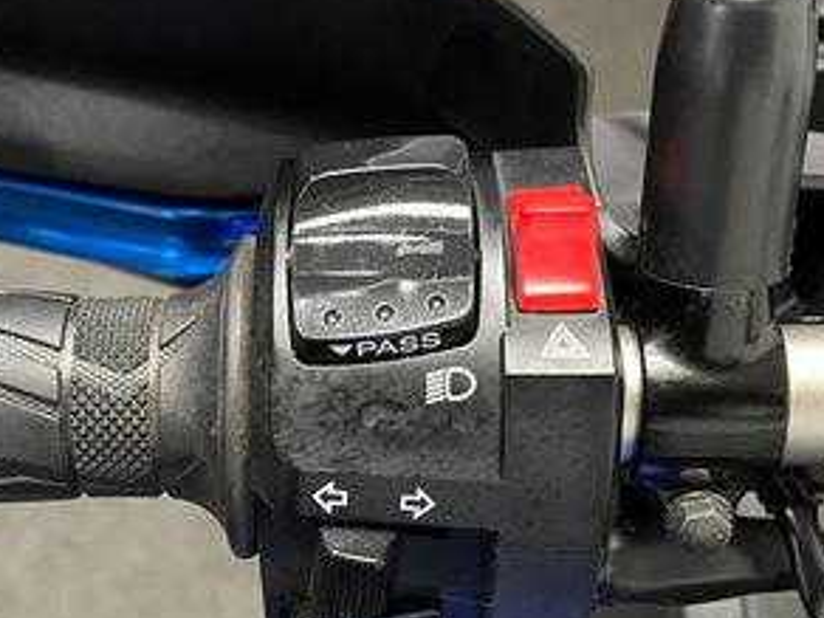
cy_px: 409
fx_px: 1357
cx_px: 387
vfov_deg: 25.5
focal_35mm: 57
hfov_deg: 33.8
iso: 400
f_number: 1.6
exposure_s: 1/33
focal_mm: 5.1
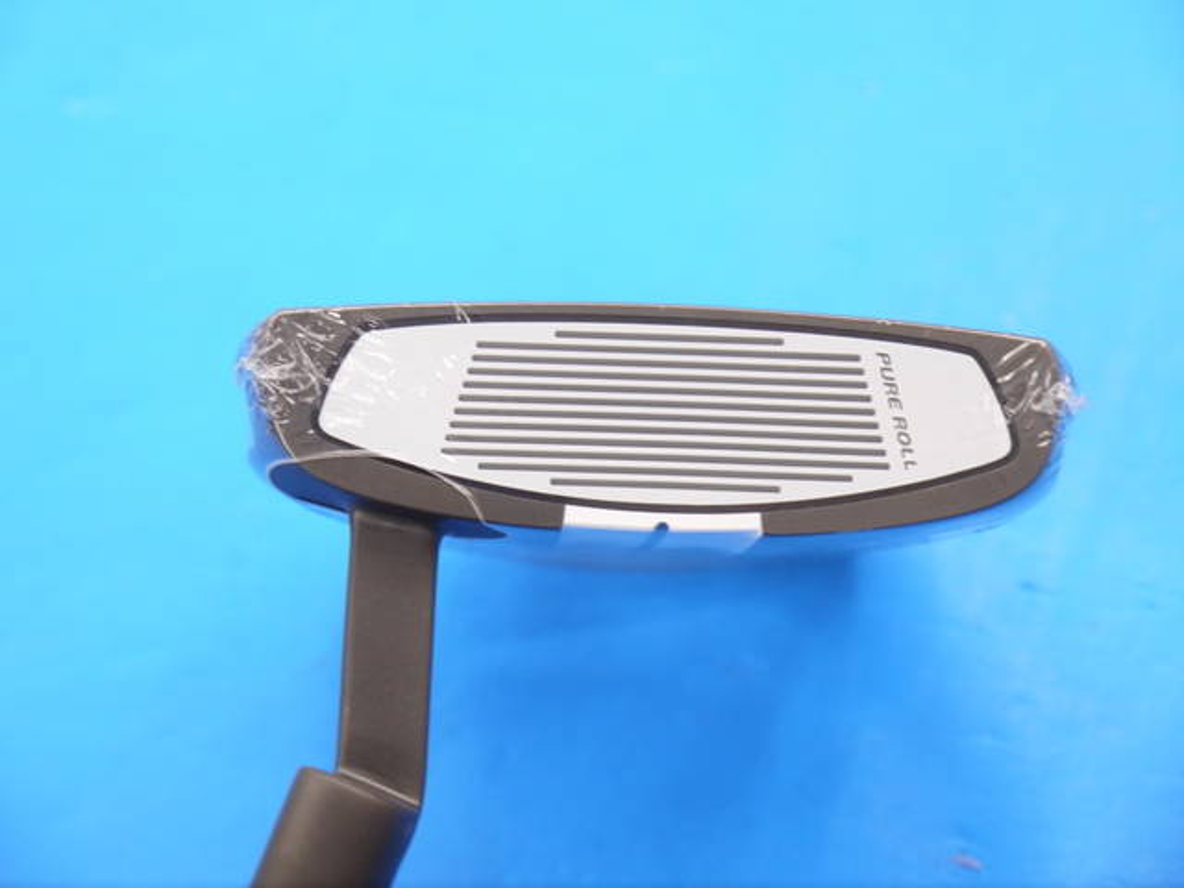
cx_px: 592
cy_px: 444
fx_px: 2873
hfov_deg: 23.3
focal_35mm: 84
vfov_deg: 17.6
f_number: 5.6
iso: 800
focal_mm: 42
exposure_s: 1/80
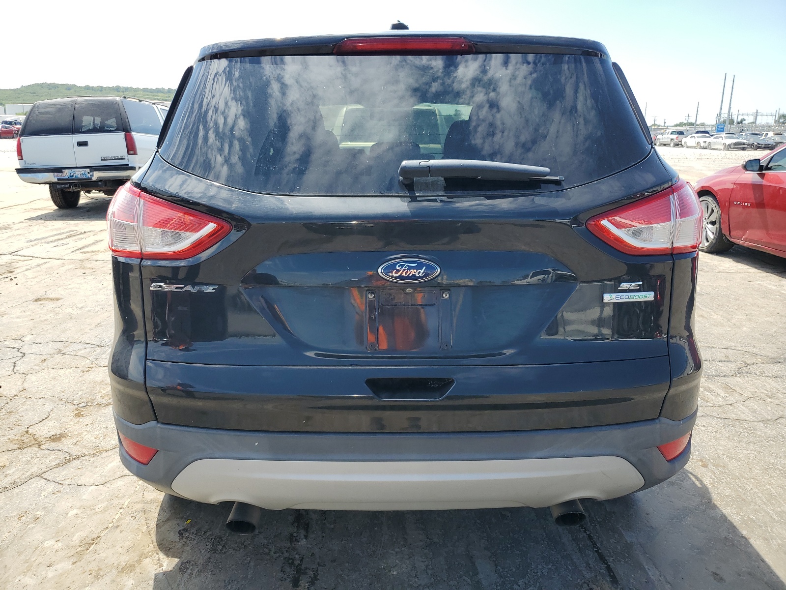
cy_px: 295
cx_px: 393
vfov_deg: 53.1
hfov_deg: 67.3
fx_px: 590
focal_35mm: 26
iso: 50
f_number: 1.5
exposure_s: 1/1429
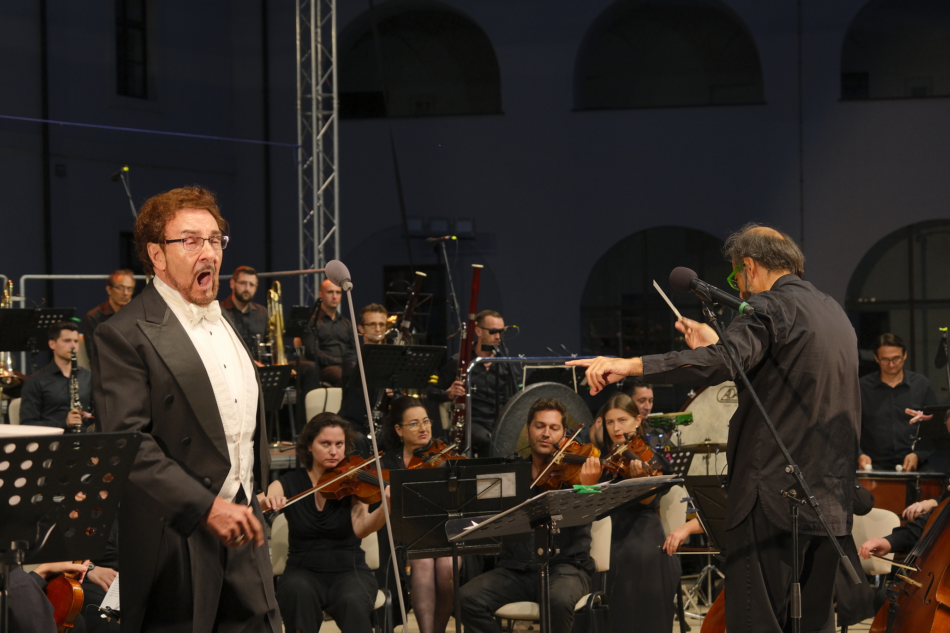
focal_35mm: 76
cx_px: 475
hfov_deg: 26.6
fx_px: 2006
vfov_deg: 17.9
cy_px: 316
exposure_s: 1/125
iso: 1250
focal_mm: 50.5
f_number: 4
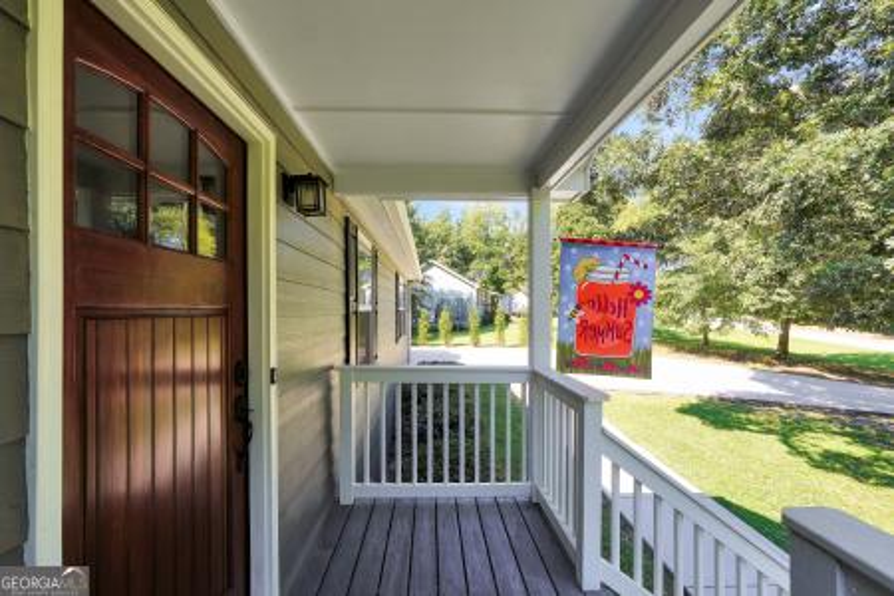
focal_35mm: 15
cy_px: 298
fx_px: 372
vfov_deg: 77.3
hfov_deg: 100.4
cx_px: 447
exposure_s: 1/100
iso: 100
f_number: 6.3
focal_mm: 10
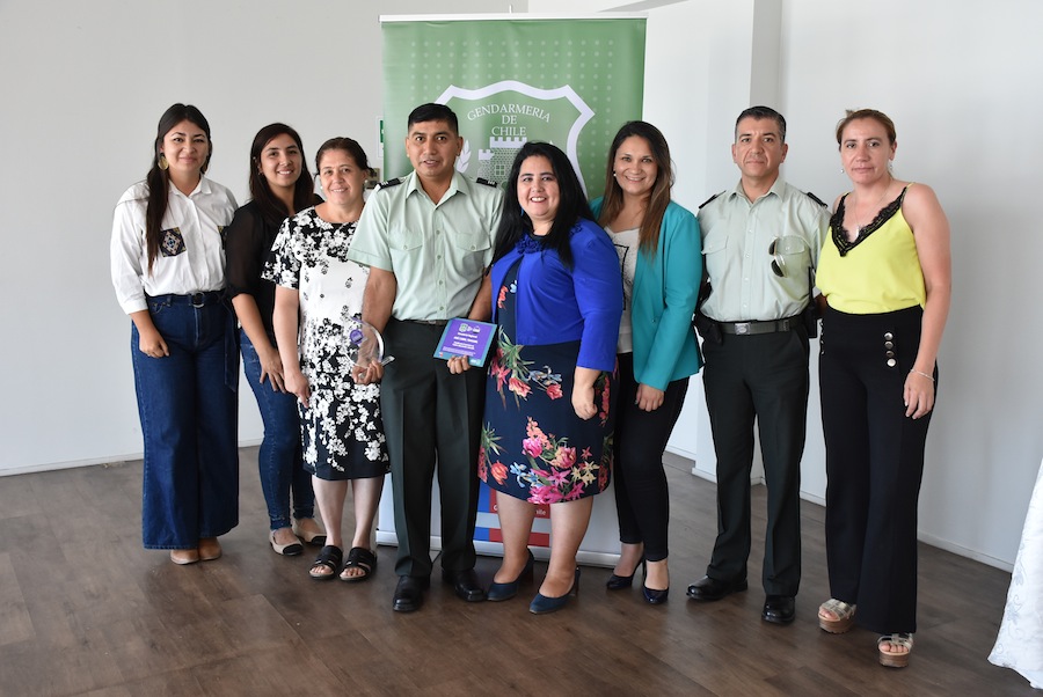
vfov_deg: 37.0
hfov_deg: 53.1
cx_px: 522
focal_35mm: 36
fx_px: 1044
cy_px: 348
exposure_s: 1/125
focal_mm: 24
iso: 800
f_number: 5.6
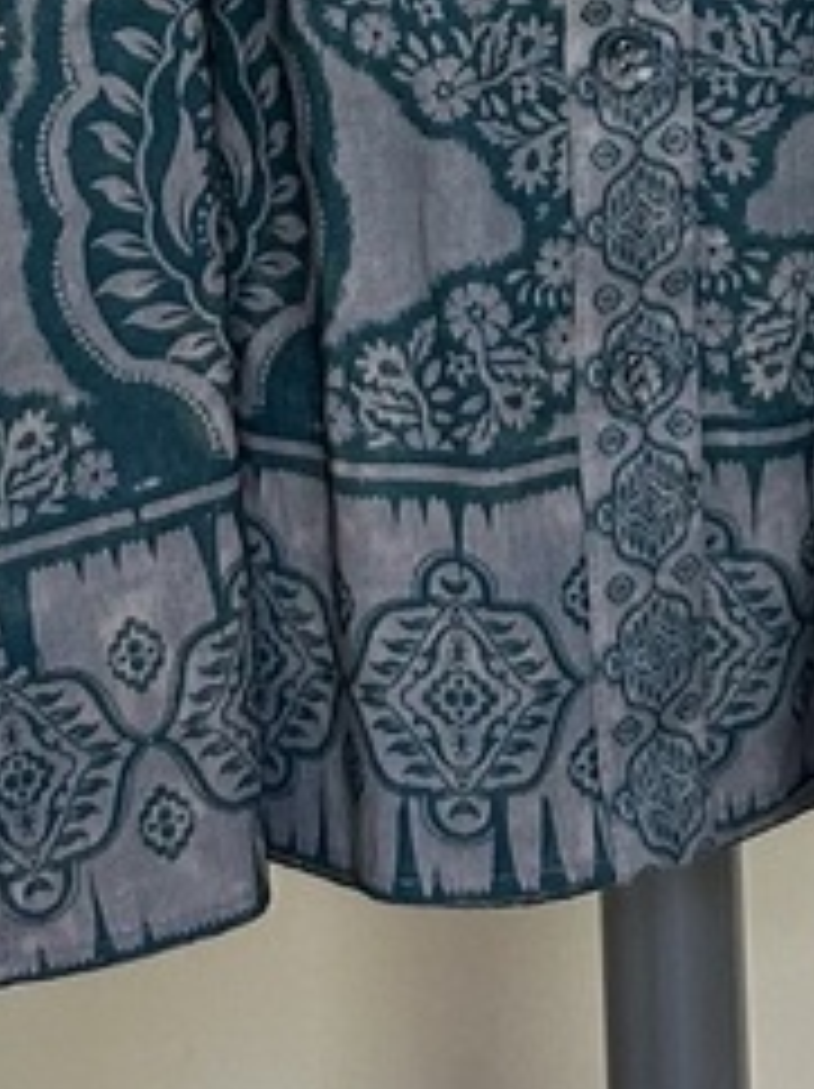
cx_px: 171
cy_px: -963
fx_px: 5402
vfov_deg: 10.7
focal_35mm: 172
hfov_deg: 8.6
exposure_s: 1/121
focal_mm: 5.7
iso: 100
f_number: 1.5
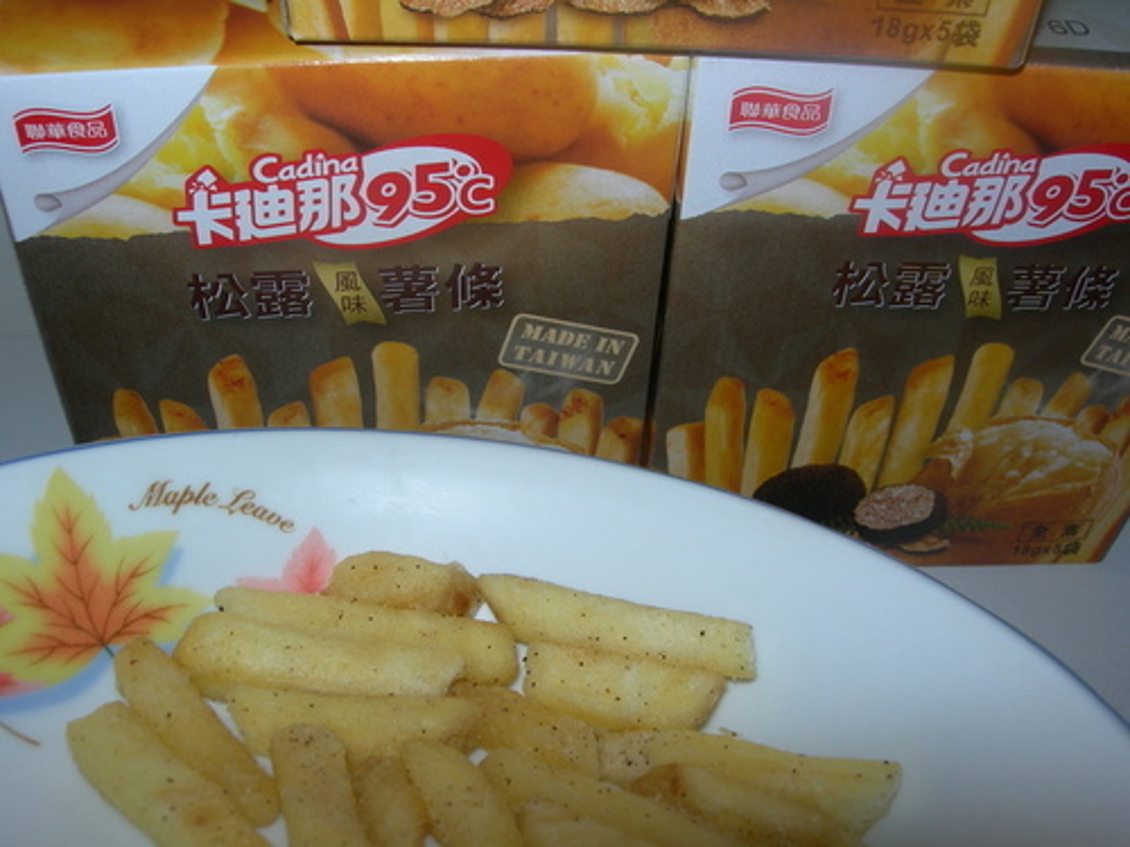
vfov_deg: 37.7
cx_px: 565
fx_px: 1240
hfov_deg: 49.0
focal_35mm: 38
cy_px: 424
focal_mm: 7.8
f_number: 4.8
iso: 50
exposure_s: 1/60.1
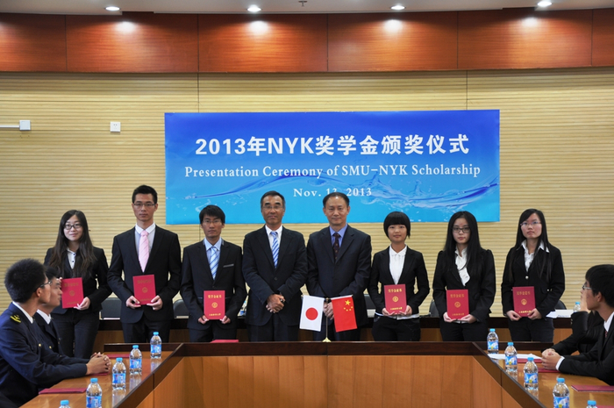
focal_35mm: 75
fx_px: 1278
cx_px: 307
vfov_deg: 18.1
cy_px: 204
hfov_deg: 27.0
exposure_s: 1/5
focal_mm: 50
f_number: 5
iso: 200
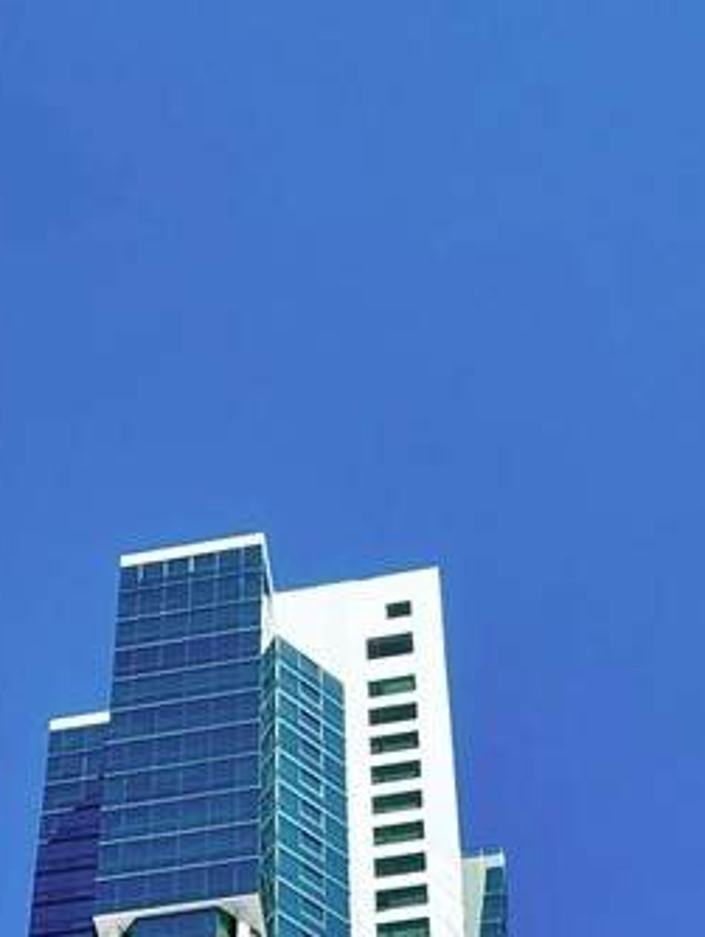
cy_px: 1745
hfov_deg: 21.9
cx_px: 295
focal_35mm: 67
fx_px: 1817
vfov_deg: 19.9
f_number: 2.2
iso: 40
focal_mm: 2.22
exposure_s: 1/2083
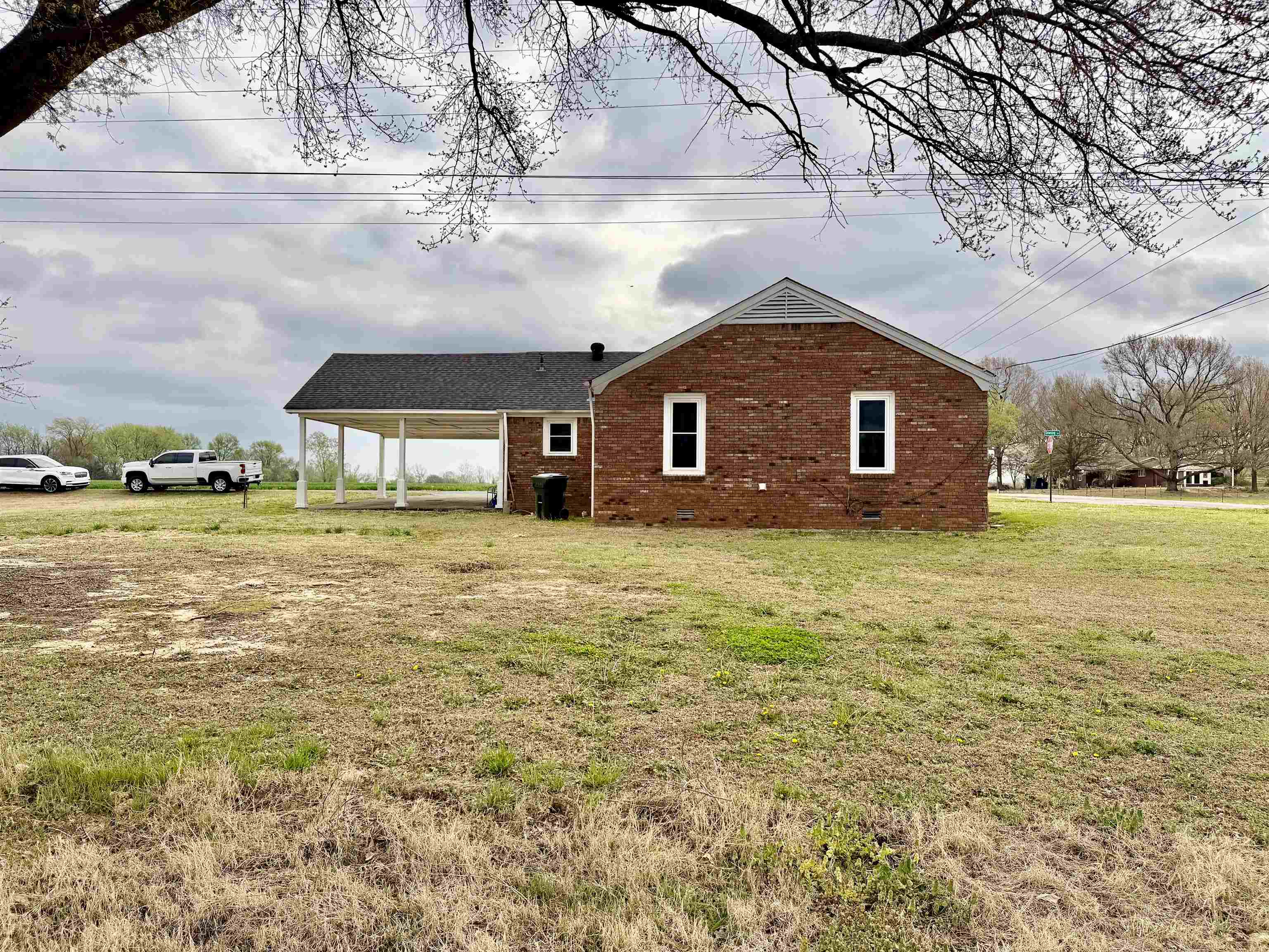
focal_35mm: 24
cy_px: 476
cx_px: 634
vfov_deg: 56.8
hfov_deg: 71.6
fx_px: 880
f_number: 1.78
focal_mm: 6.76
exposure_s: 1/7353
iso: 80
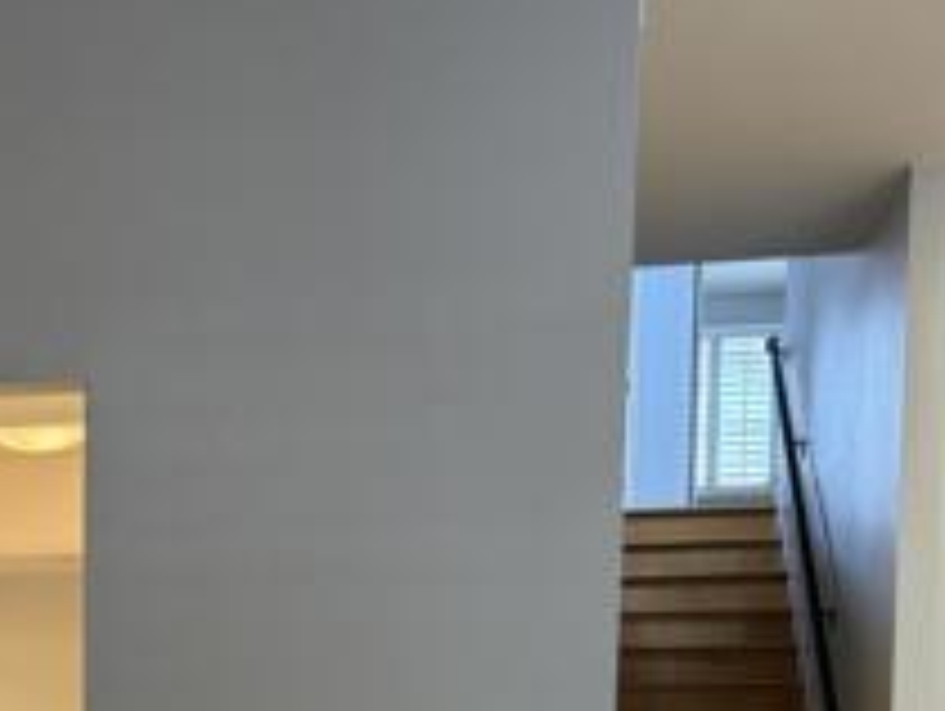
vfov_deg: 18.8
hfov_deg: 25.5
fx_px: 1995
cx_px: 27
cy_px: 909
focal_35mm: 73
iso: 160
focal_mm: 6.76
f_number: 1.78
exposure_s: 1/60
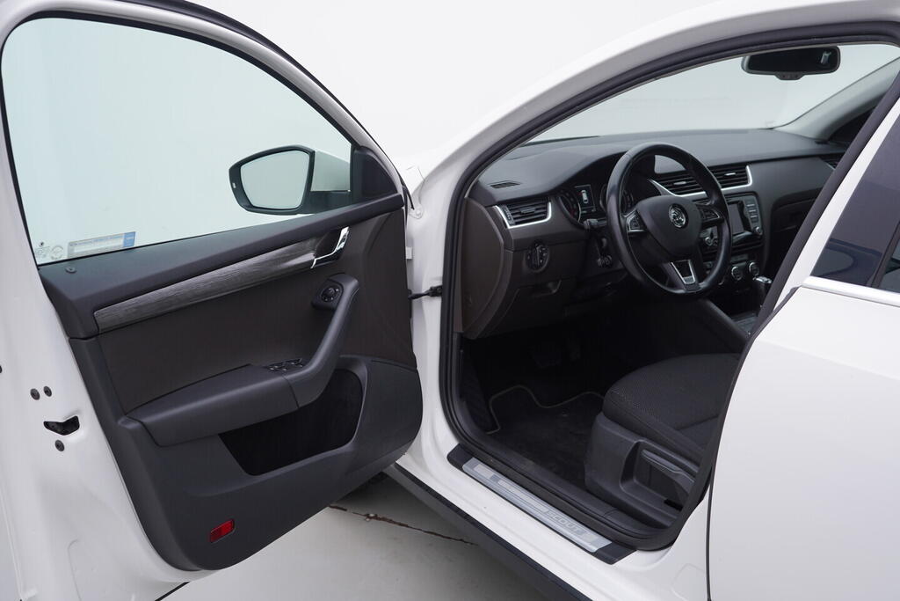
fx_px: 900
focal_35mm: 36
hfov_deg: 53.1
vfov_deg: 36.9
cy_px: 300
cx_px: 450
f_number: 3.5
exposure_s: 1/60
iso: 125
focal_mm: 24
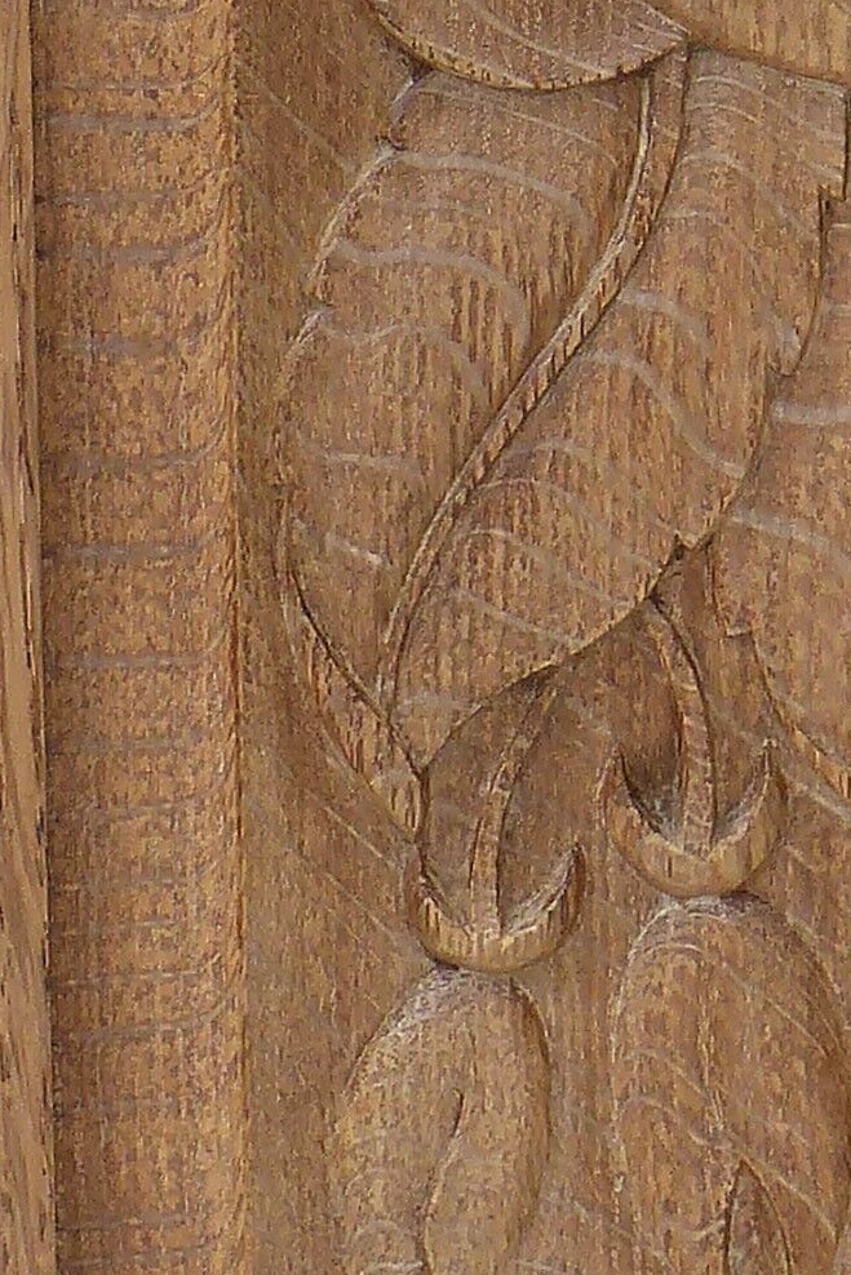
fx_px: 23428
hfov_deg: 2.1
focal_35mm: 661
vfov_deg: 3.1
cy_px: -812
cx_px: 730
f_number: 3.5
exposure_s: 1/100
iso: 100
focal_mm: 25.6
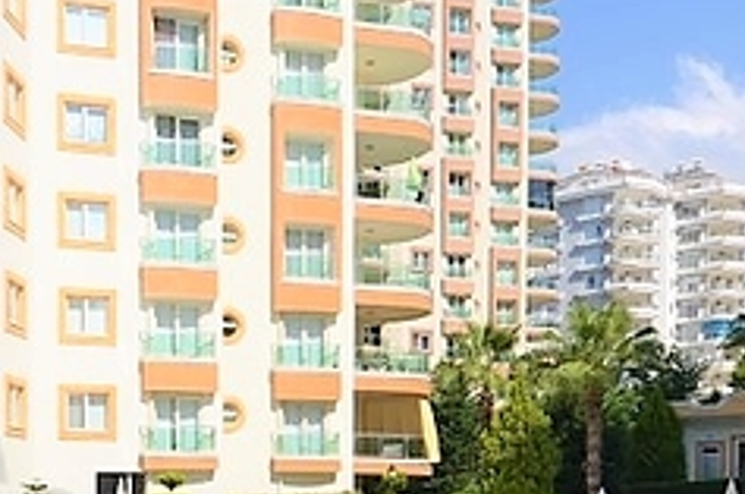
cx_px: 149
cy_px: 516
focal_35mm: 55
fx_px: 1136
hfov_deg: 35.2
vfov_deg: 23.3
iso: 100
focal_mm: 12
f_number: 11
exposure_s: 1/250
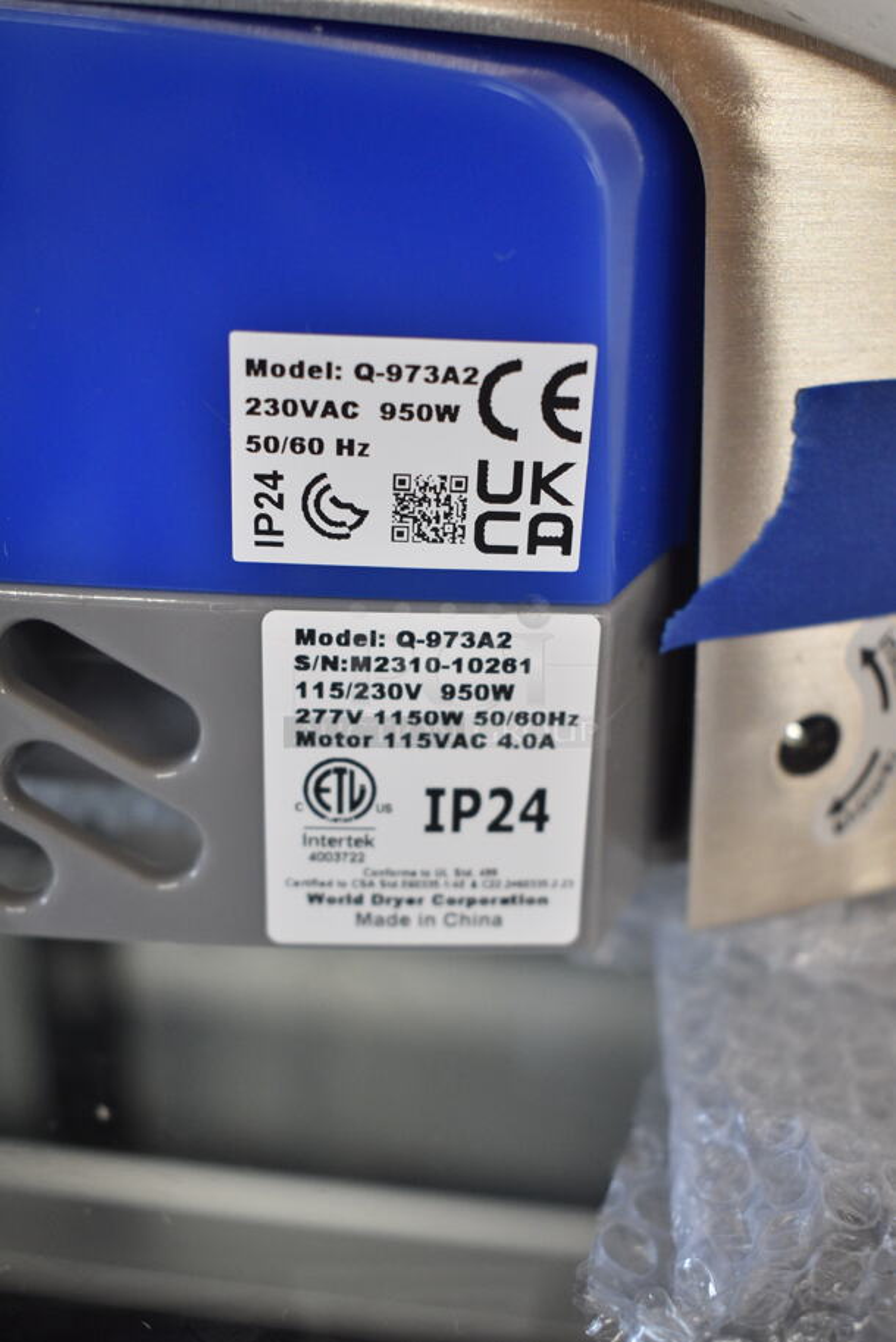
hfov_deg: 31.9
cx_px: 448
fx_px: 1566
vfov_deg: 46.4
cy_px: 671
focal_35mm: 42
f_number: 4.2
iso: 1000
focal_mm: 28
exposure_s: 1/50
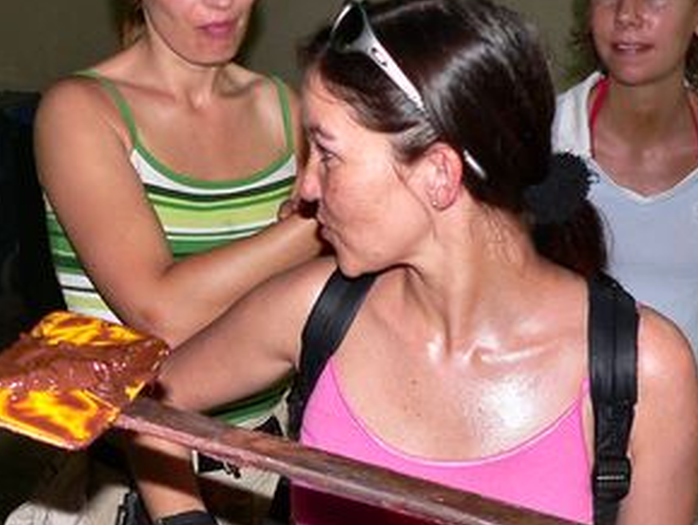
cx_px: 120
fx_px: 1251
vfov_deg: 23.7
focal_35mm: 62
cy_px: 252
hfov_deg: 30.3
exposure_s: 1/60
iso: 100
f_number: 2.8
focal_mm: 6
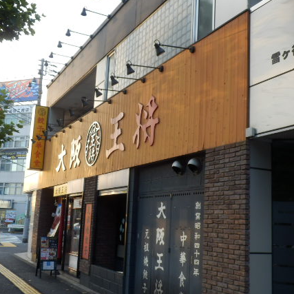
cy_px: 151
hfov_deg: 34.7
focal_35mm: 49
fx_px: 471
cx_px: 140
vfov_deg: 34.7
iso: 80
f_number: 3.9
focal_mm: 6.6
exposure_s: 1/40
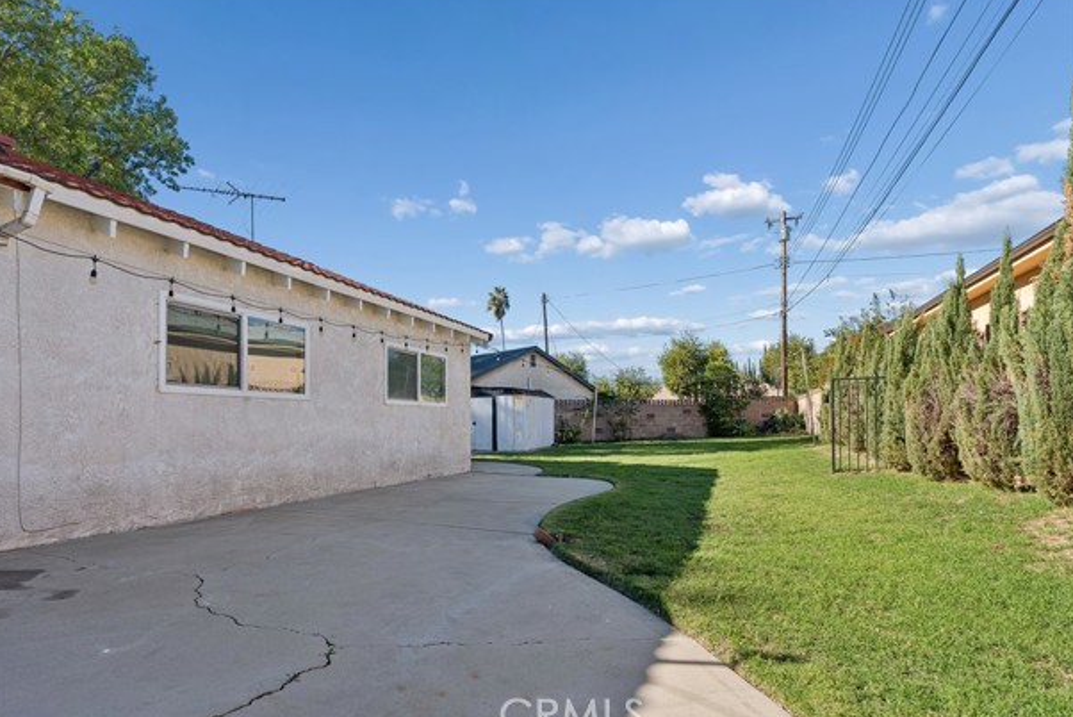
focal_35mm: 17
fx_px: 507
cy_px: 359
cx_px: 506
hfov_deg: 93.2
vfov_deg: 70.5
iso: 200
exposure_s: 1/250
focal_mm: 16
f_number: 8
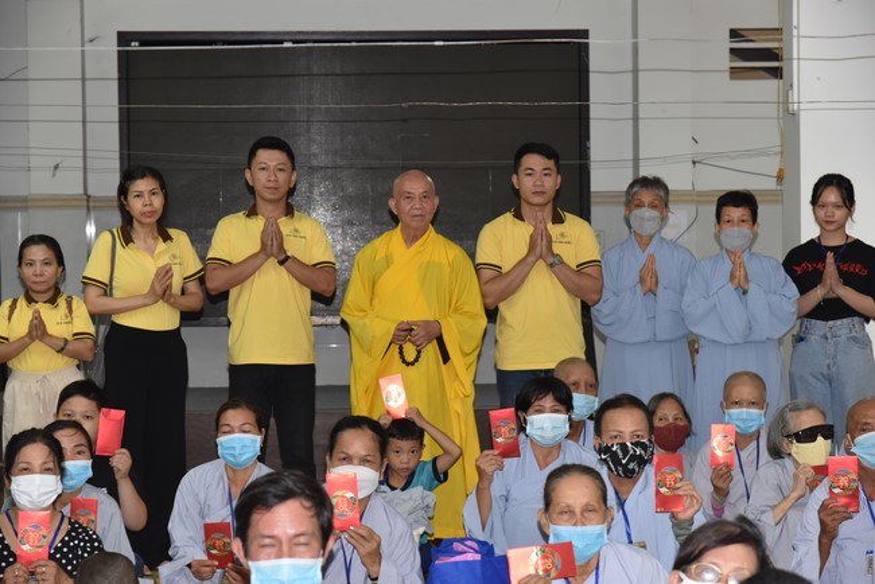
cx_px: 438
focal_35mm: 86
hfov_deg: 23.6
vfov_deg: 15.9
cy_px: 292
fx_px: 2091
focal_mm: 86
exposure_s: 1/60
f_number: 5.6
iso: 1600
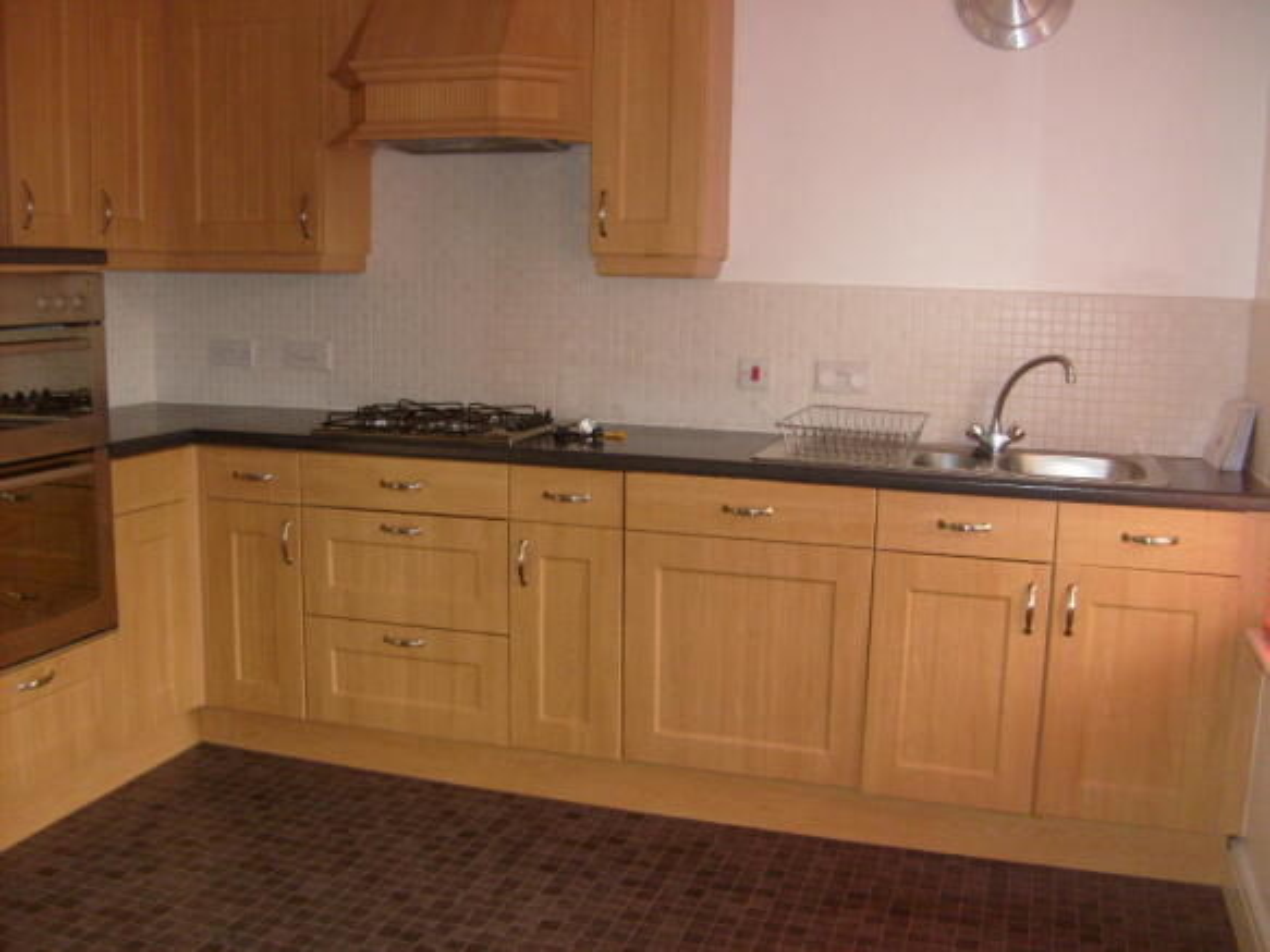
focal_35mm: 35
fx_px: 1284
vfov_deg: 40.7
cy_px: 476
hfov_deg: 52.6
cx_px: 635
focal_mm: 5.8
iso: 100
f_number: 2.8
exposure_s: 1/45
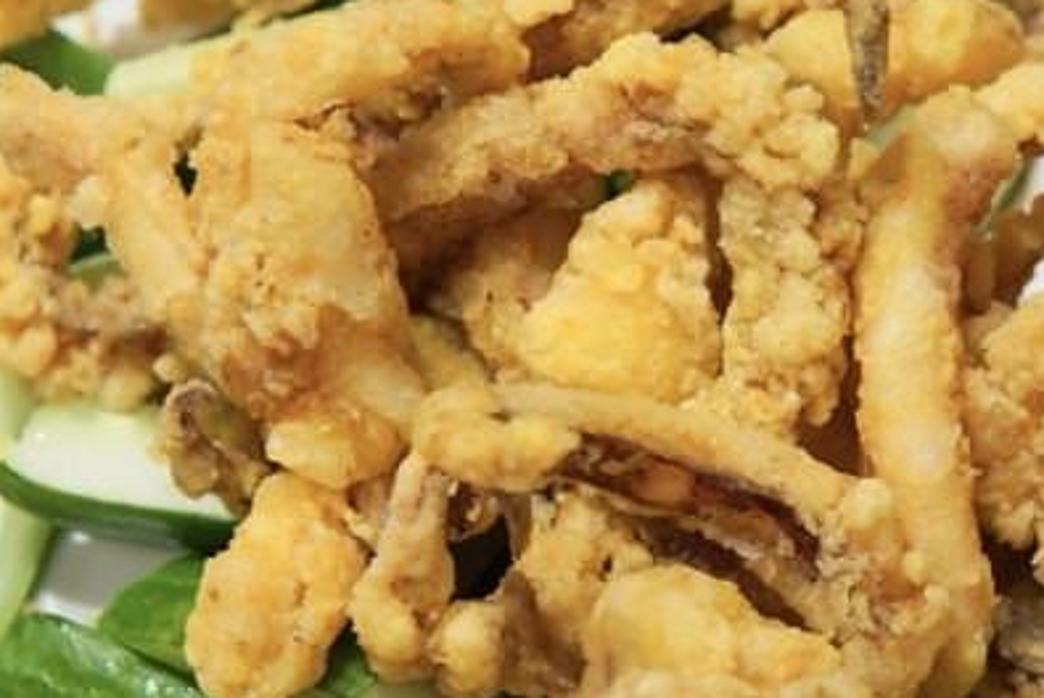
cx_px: 685
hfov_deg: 17.9
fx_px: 3308
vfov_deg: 12.0
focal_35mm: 114
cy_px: 428
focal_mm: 30
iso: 100
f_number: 4
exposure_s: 1/60
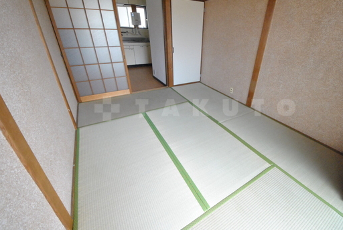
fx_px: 143
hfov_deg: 99.6
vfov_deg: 77.6
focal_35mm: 15
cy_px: 108
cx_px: 195
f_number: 7.1
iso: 1600
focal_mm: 8
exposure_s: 1/200
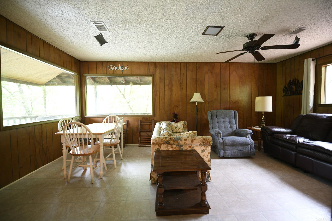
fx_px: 138
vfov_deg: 77.3
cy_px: 110
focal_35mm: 15
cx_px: 166
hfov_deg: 100.4
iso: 360
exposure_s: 1/15
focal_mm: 15
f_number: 2.8
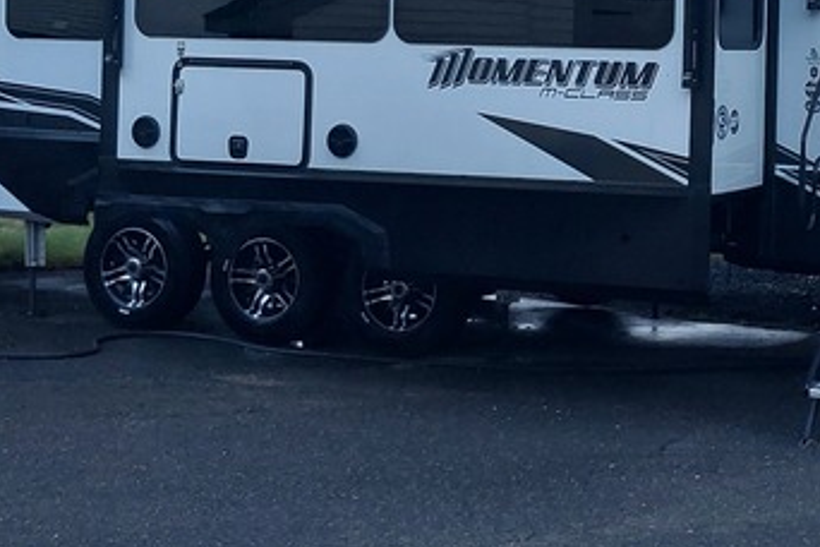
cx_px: 794
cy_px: 58
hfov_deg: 23.8
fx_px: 1868
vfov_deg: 16.4
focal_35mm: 82
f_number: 1.8
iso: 80
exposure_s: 1/50
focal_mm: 4
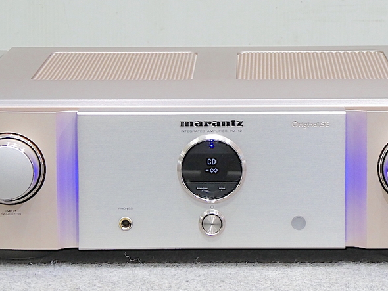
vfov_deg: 7.9
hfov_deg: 10.6
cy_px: 153
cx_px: 211
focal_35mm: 187
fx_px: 2097
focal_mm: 20.6
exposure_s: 1/10
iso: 200
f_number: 5.1
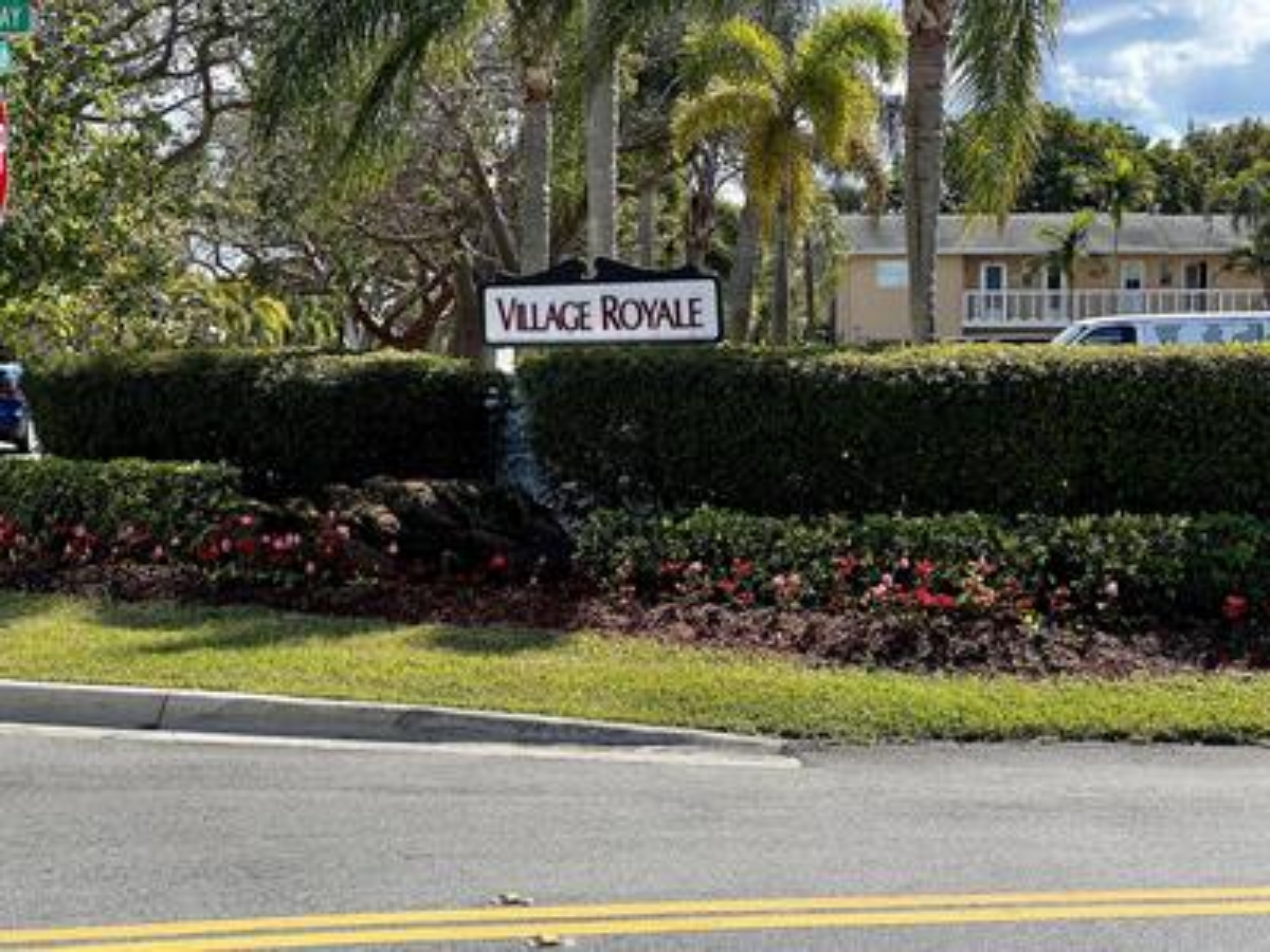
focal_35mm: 77
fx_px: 2825
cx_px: 635
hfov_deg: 25.3
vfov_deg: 19.1
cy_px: 476
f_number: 2.8
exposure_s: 1/428
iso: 32
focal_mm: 9
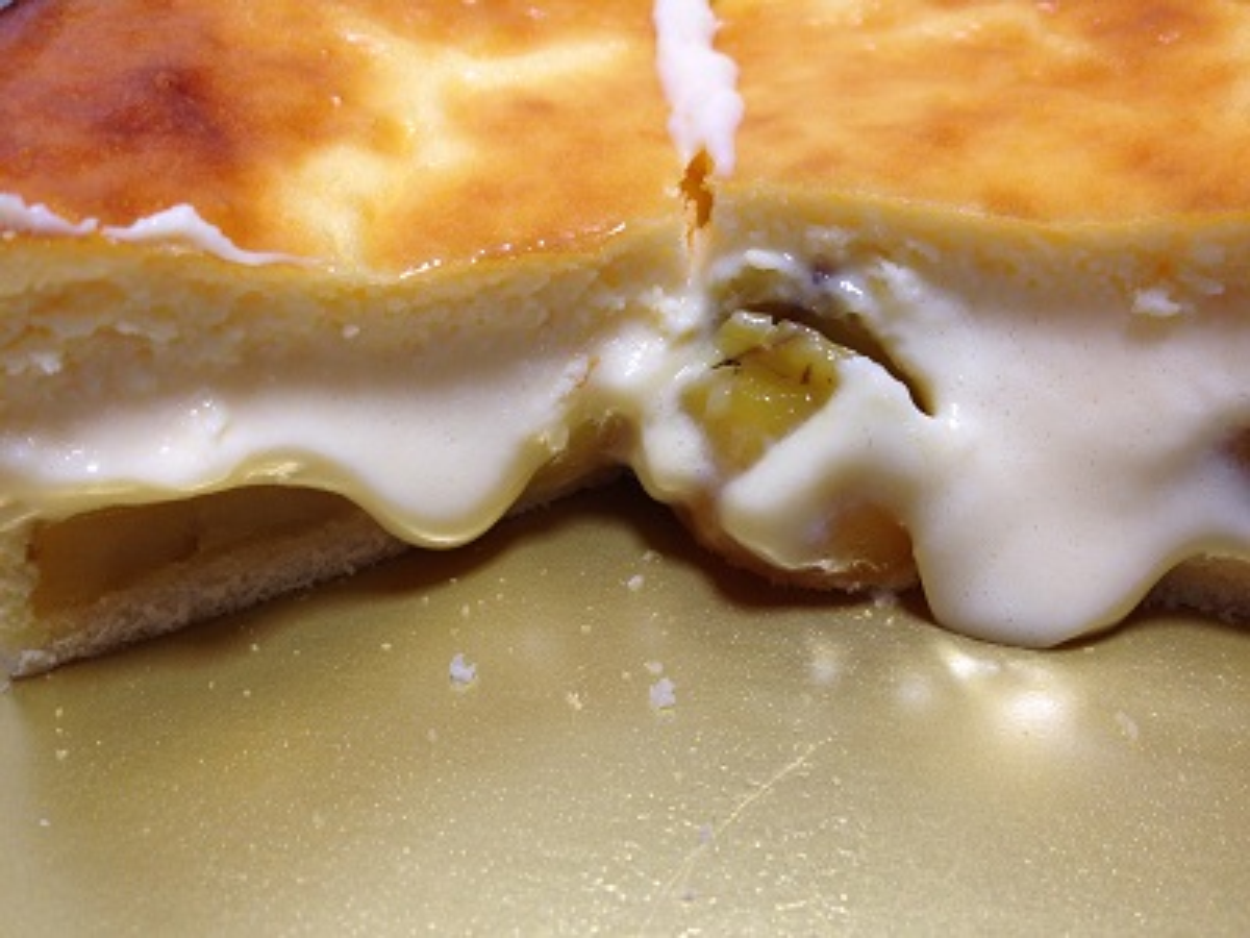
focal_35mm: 33
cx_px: 625
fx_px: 1192
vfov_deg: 42.9
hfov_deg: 55.4
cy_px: 469
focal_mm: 4.12
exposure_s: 1/20
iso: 80
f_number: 2.4
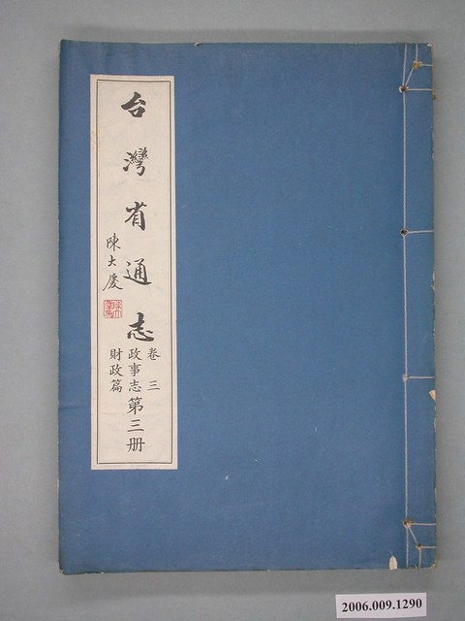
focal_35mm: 53
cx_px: 232
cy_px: 310
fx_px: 949
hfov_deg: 27.5
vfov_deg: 36.2
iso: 100
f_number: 2.9
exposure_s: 1/62.6
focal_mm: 11.1
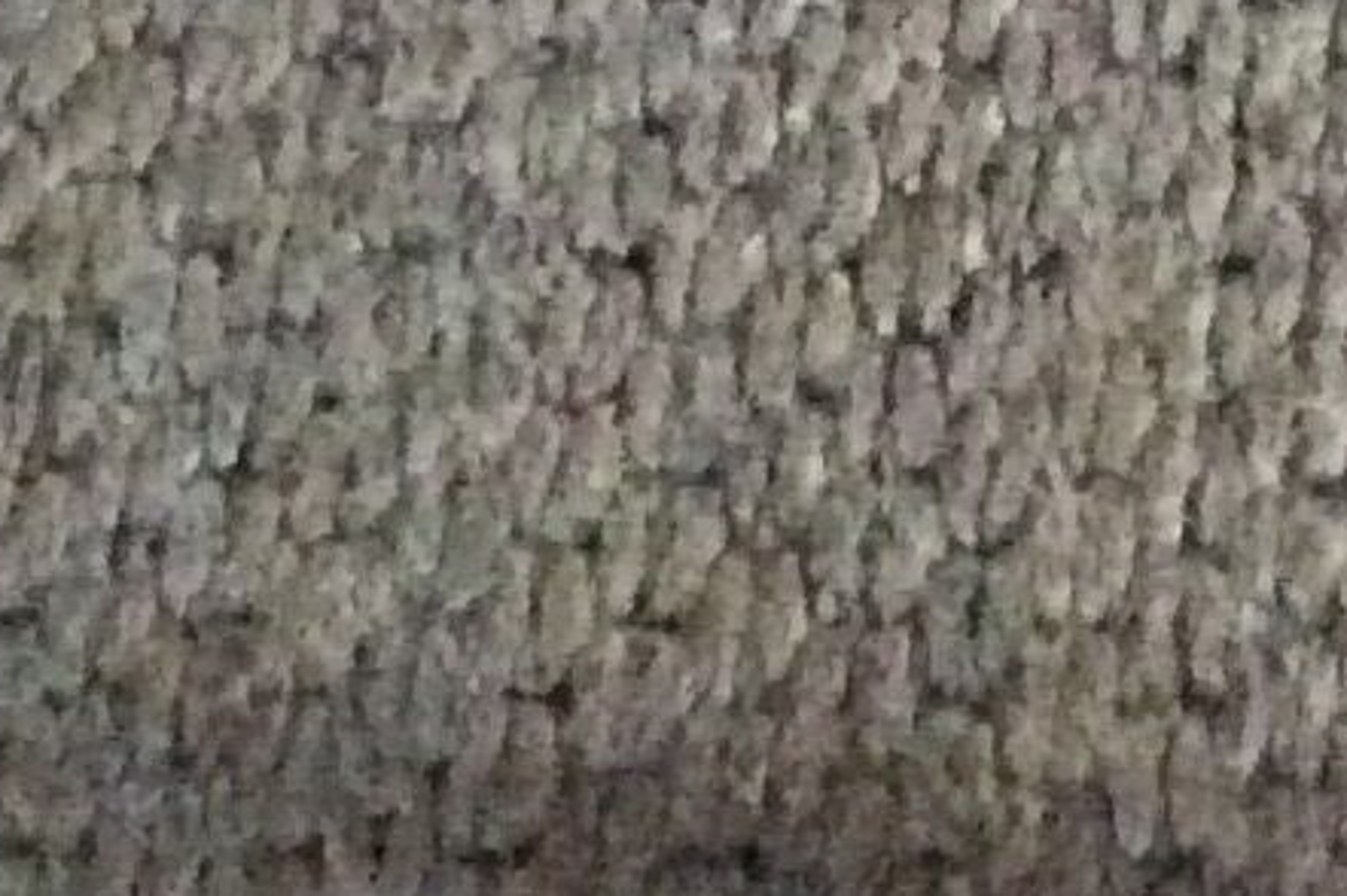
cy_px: -1405
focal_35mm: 195
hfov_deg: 10.1
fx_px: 7291
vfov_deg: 6.6
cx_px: 2246
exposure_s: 1/17
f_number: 2.4
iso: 800
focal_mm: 3.3
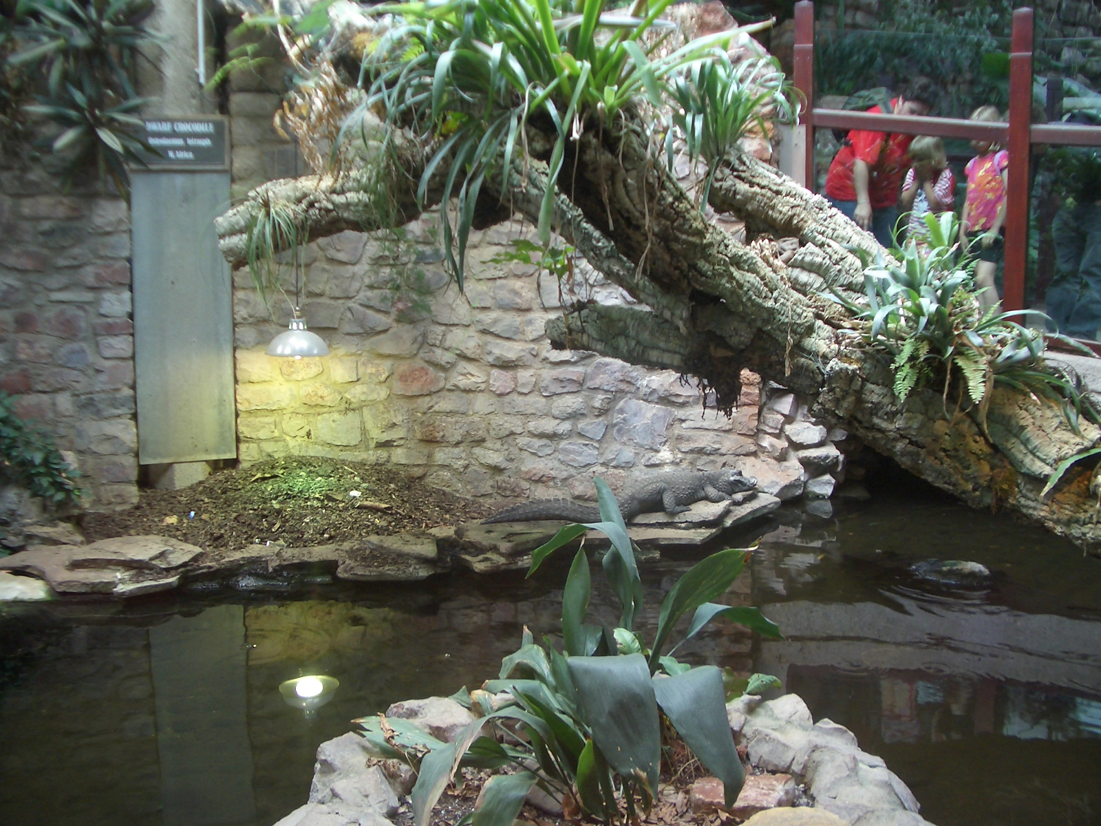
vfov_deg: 40.7
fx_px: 1113
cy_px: 413
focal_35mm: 35
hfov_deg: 52.6
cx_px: 550
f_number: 2.6
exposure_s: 1/40
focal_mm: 5.8
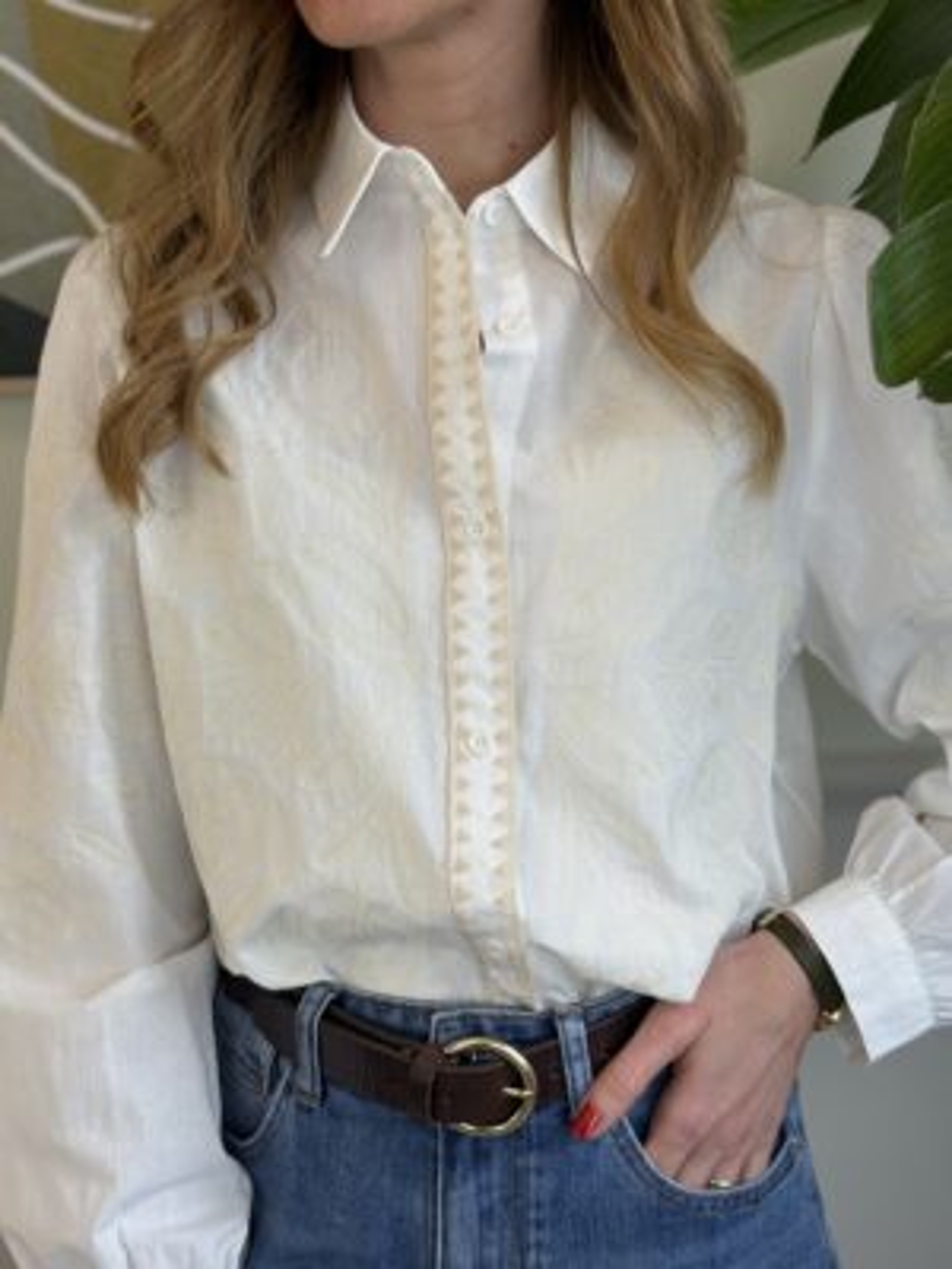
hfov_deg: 30.3
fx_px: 1760
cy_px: 634
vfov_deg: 39.7
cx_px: 476
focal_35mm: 48
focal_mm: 6.76
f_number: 1.78
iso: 64
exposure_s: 1/396
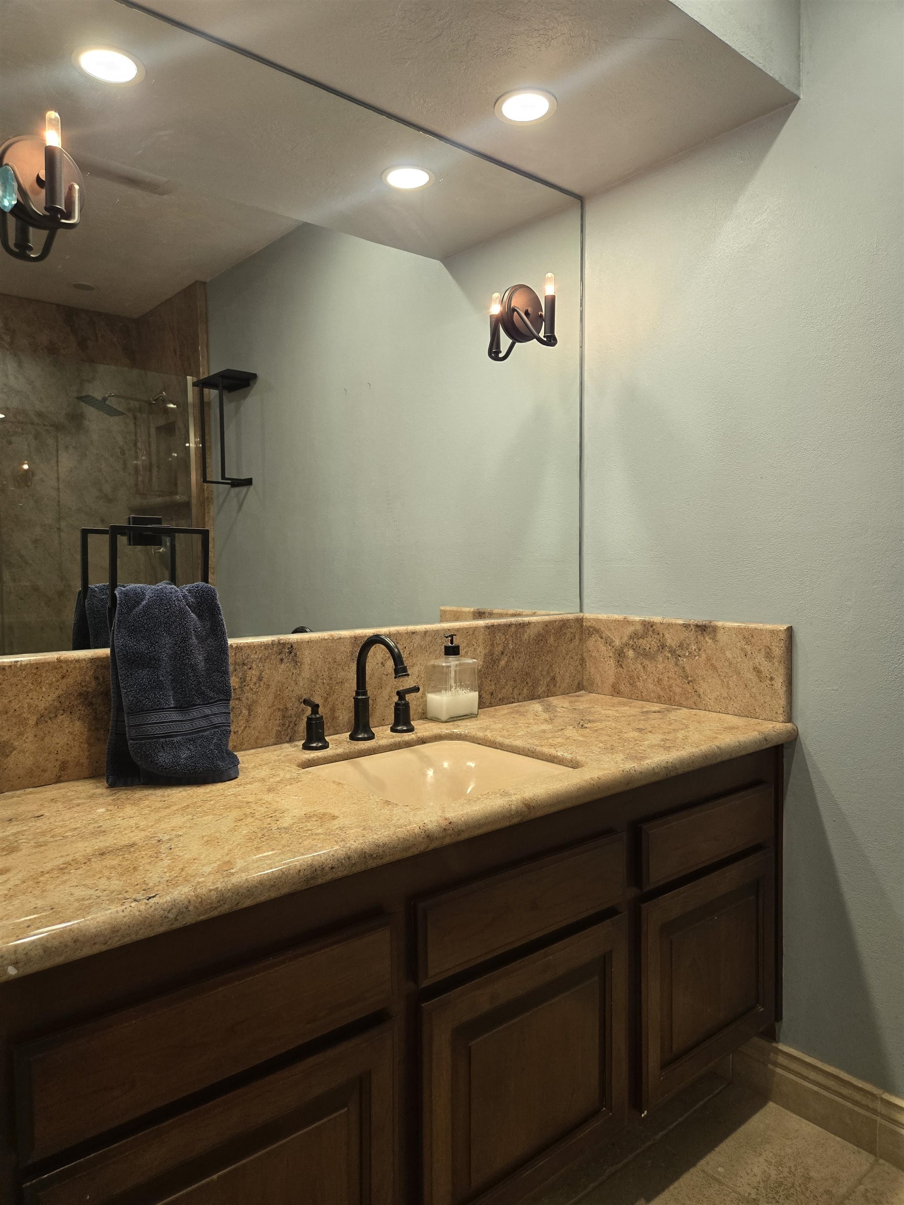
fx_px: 801
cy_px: 602
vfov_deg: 73.9
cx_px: 452
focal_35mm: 23
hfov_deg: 58.9
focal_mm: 5.4
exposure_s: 1/120
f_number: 1.8
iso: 320
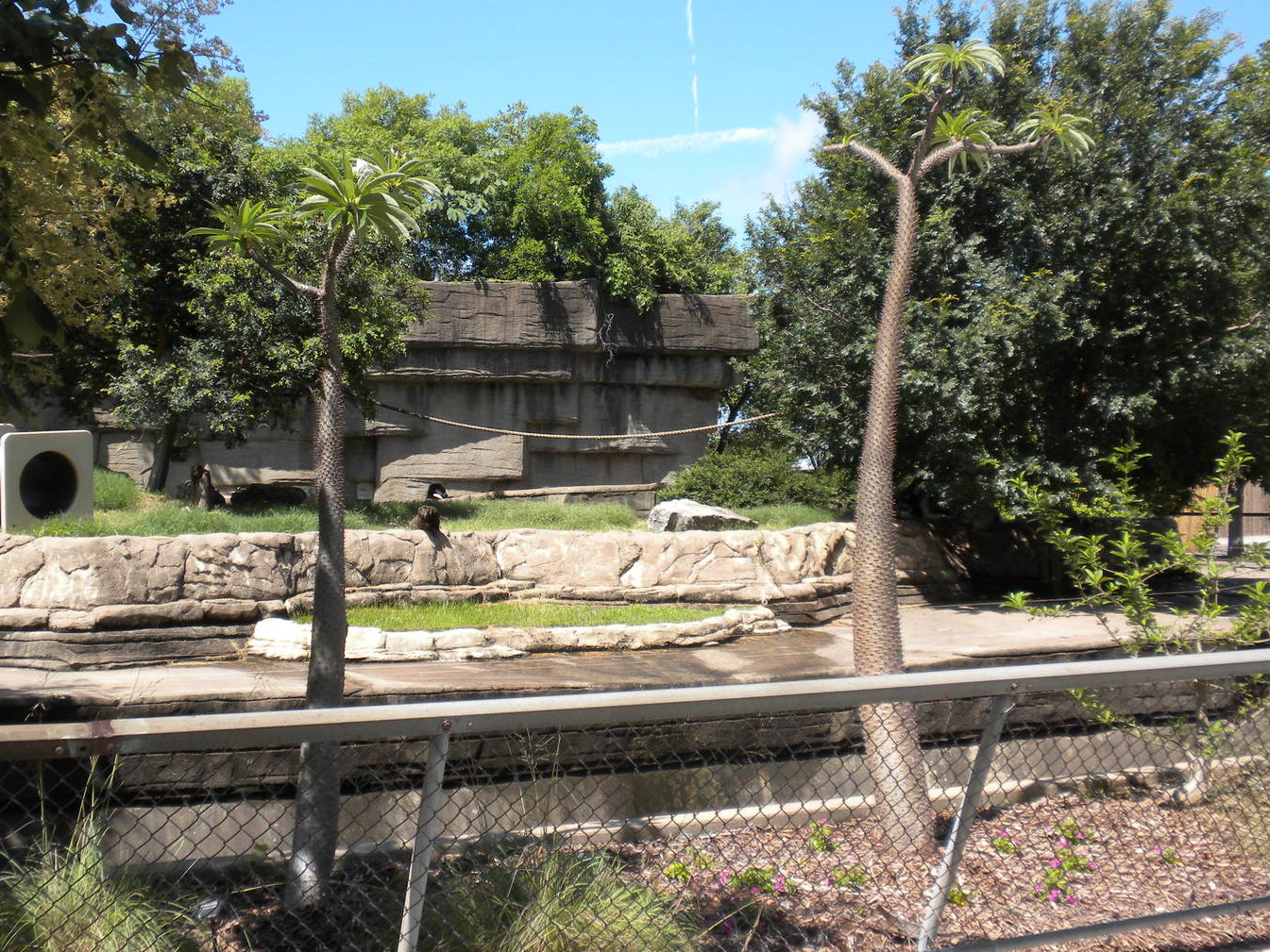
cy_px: 433
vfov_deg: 32.9
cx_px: 534
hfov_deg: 42.8
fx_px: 1614
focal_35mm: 44
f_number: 3.5
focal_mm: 6.6
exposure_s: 1/530
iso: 78
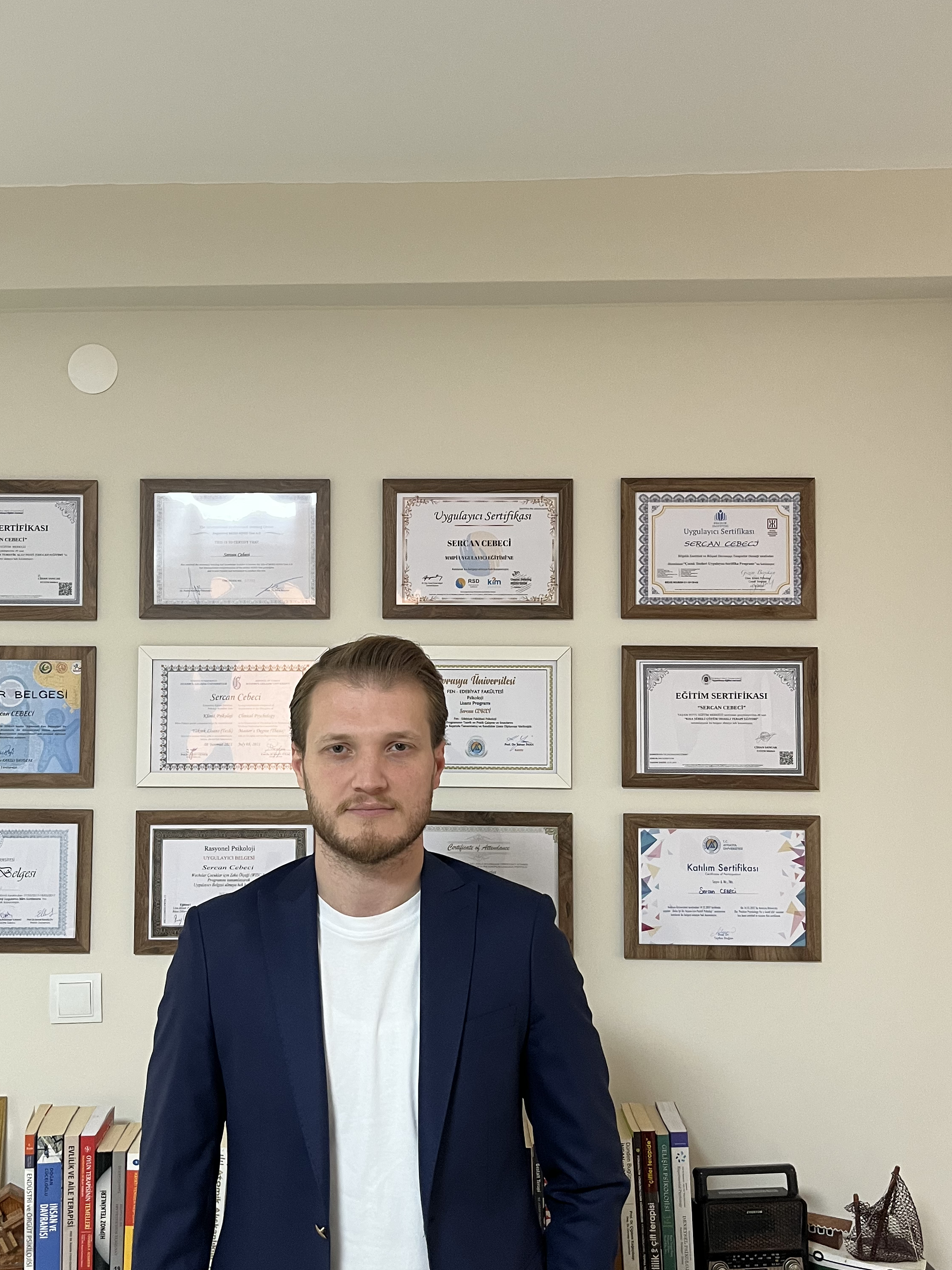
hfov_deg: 40.5
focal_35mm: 35
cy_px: 642
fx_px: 1284
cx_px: 384
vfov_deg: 52.6
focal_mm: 5.1
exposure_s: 1/50
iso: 200
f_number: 1.6
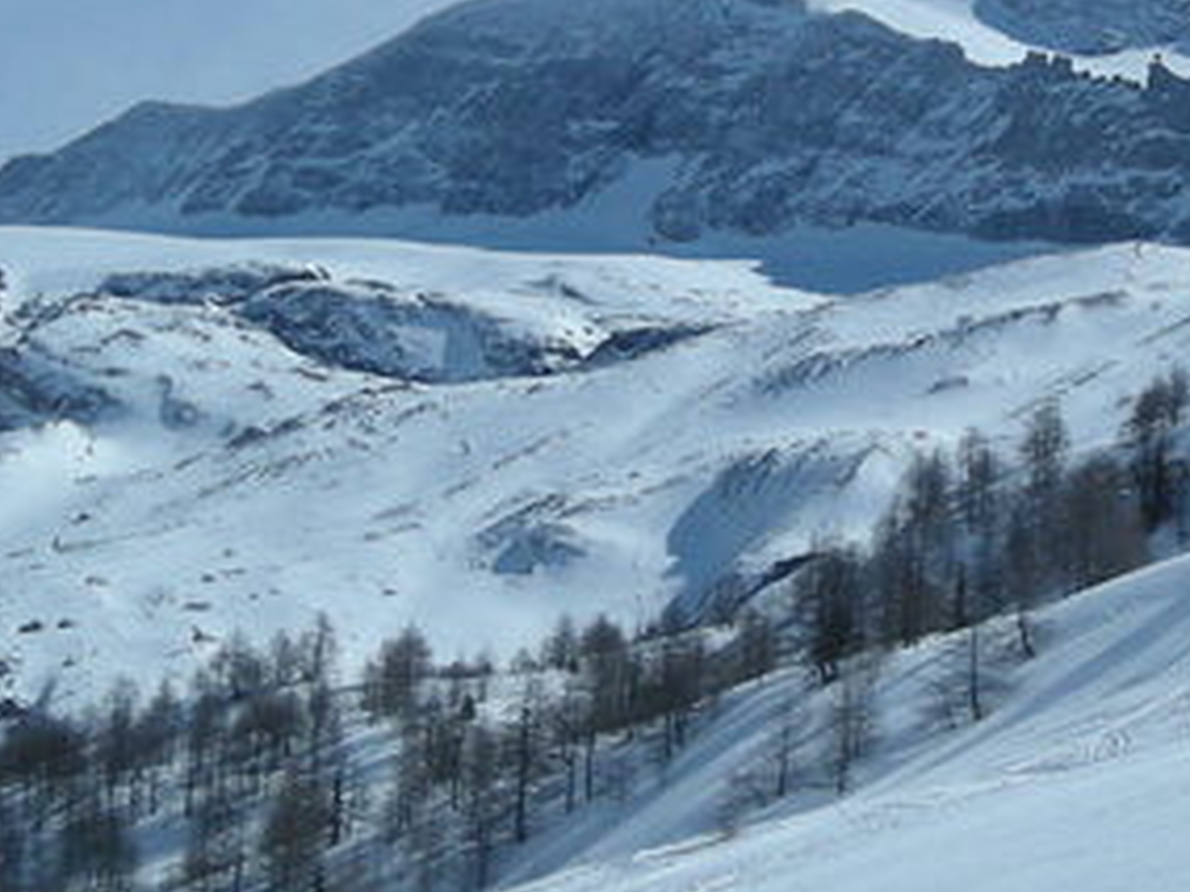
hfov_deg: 15.4
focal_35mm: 126
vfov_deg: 11.7
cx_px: 1102
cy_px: 126
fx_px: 4332
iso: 50
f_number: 5.7
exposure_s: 1/786
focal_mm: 5.7
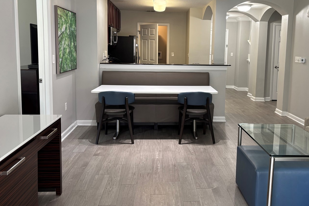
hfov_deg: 55.5
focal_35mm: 34
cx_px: 180
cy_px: 77
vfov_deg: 38.6
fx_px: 292
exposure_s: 1/60
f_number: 1.6
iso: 160
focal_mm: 5.96
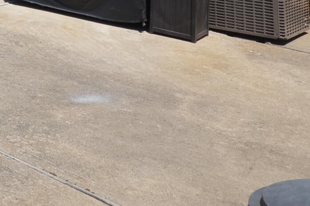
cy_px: -182
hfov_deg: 23.7
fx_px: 611
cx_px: -131
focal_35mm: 71
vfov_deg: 15.8
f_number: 9
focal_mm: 11
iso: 100
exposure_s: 1/320
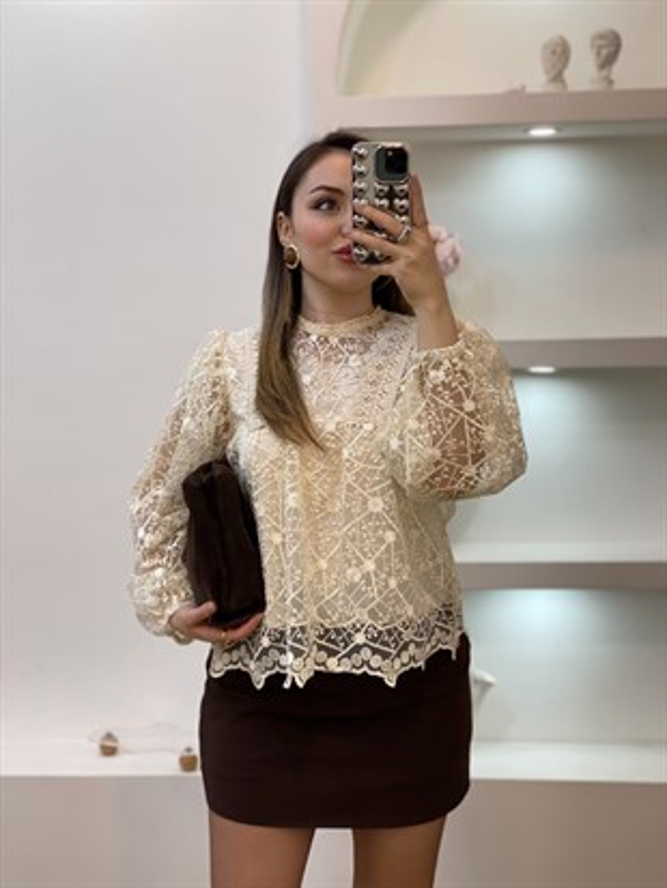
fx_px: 1335
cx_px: 334
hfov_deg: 28.0
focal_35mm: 52
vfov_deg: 36.8
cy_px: 444
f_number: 2
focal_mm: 6
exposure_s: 1/100
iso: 64
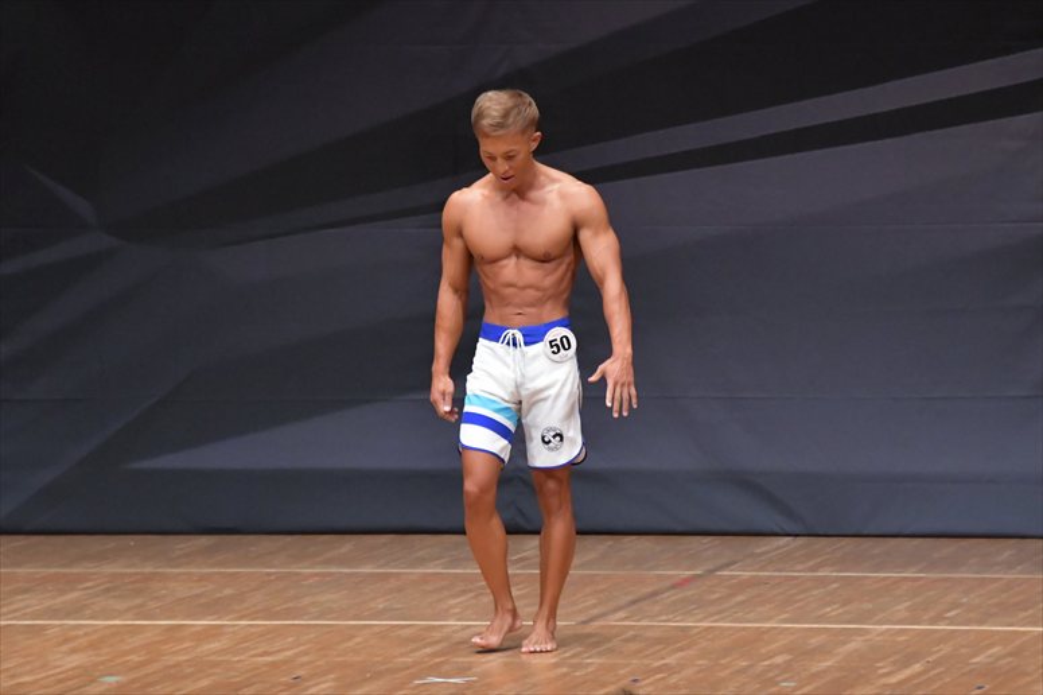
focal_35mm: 285
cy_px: 348
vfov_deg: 4.8
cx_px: 522
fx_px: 8253
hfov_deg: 7.2
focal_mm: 190
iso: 6400
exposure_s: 1/400
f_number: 5.6
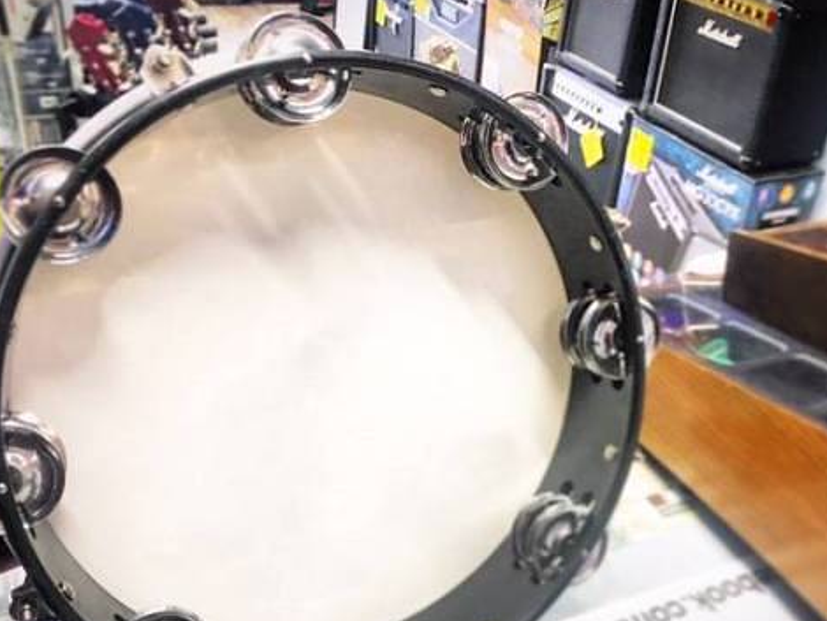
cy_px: 361
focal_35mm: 37
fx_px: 884
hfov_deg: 50.1
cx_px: 438
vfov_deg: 38.6
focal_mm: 4.15
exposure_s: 1/33
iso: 100
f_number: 2.2
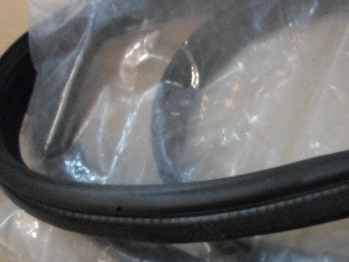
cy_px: 100
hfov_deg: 33.5
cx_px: 354
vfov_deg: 28.0
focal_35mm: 52
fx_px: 524
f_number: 2.5
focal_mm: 4.5
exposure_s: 1/20
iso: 400
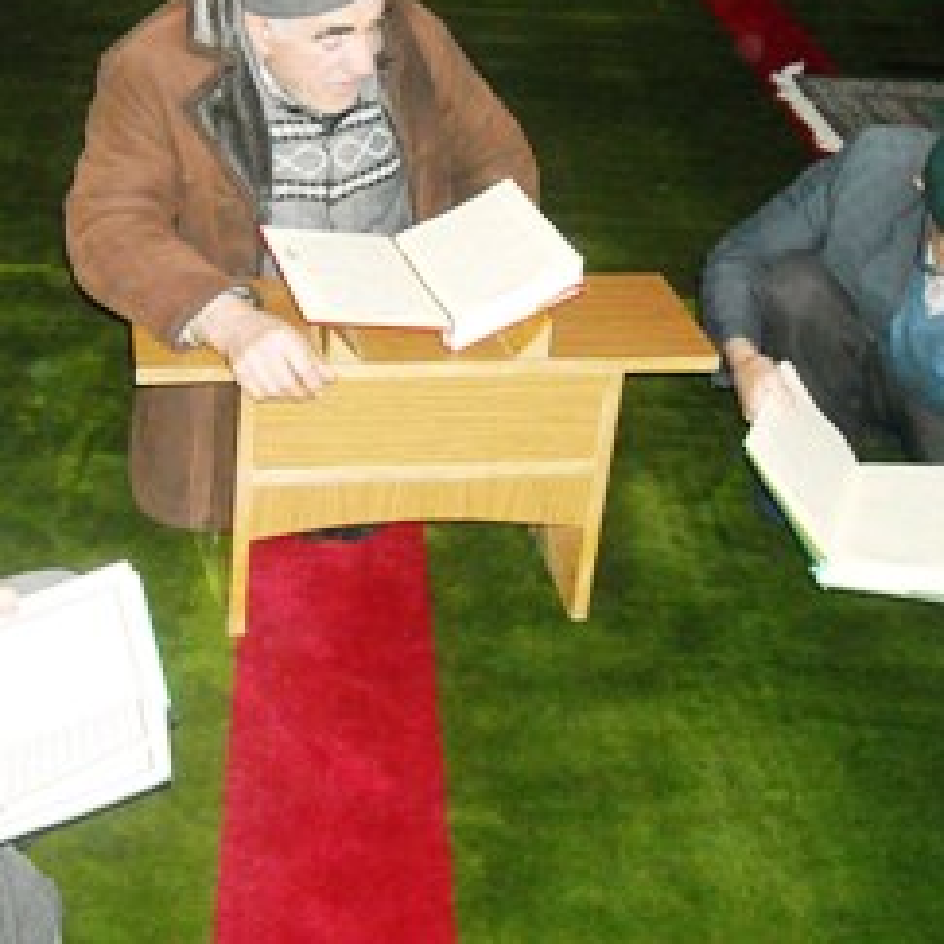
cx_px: 280
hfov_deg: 29.7
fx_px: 1759
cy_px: 295
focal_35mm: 57
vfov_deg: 29.8
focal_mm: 5.7
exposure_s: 1/60
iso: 518
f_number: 2.8
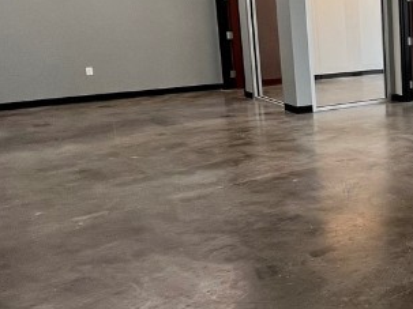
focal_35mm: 44
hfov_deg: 31.0
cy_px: 93
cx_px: 564
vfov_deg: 32.5
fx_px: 525
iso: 40
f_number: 1.8
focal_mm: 1.57
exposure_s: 1/120
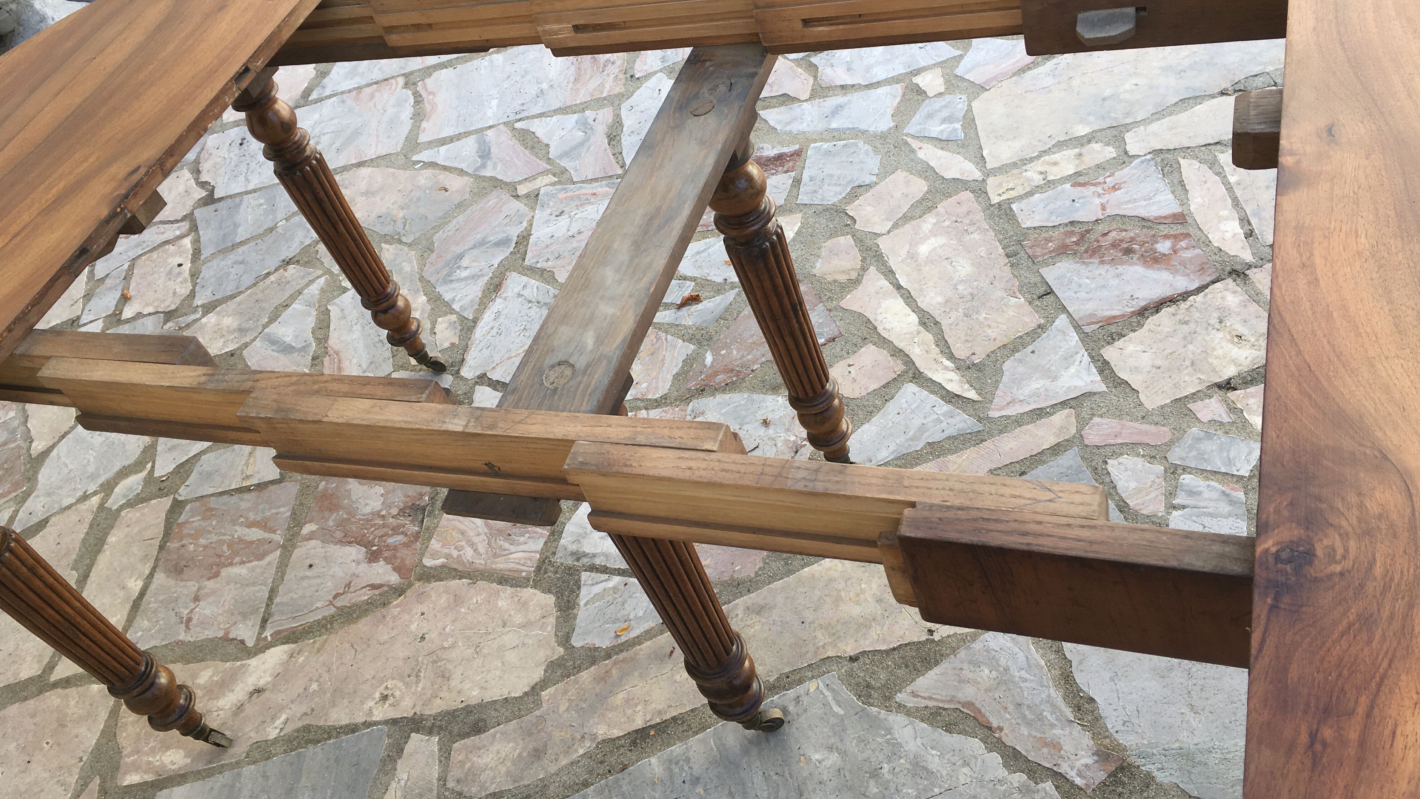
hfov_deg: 61.0
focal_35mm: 32
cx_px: 712
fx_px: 1205
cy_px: 362
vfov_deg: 36.6
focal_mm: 4.15
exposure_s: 1/345
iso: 25
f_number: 2.2
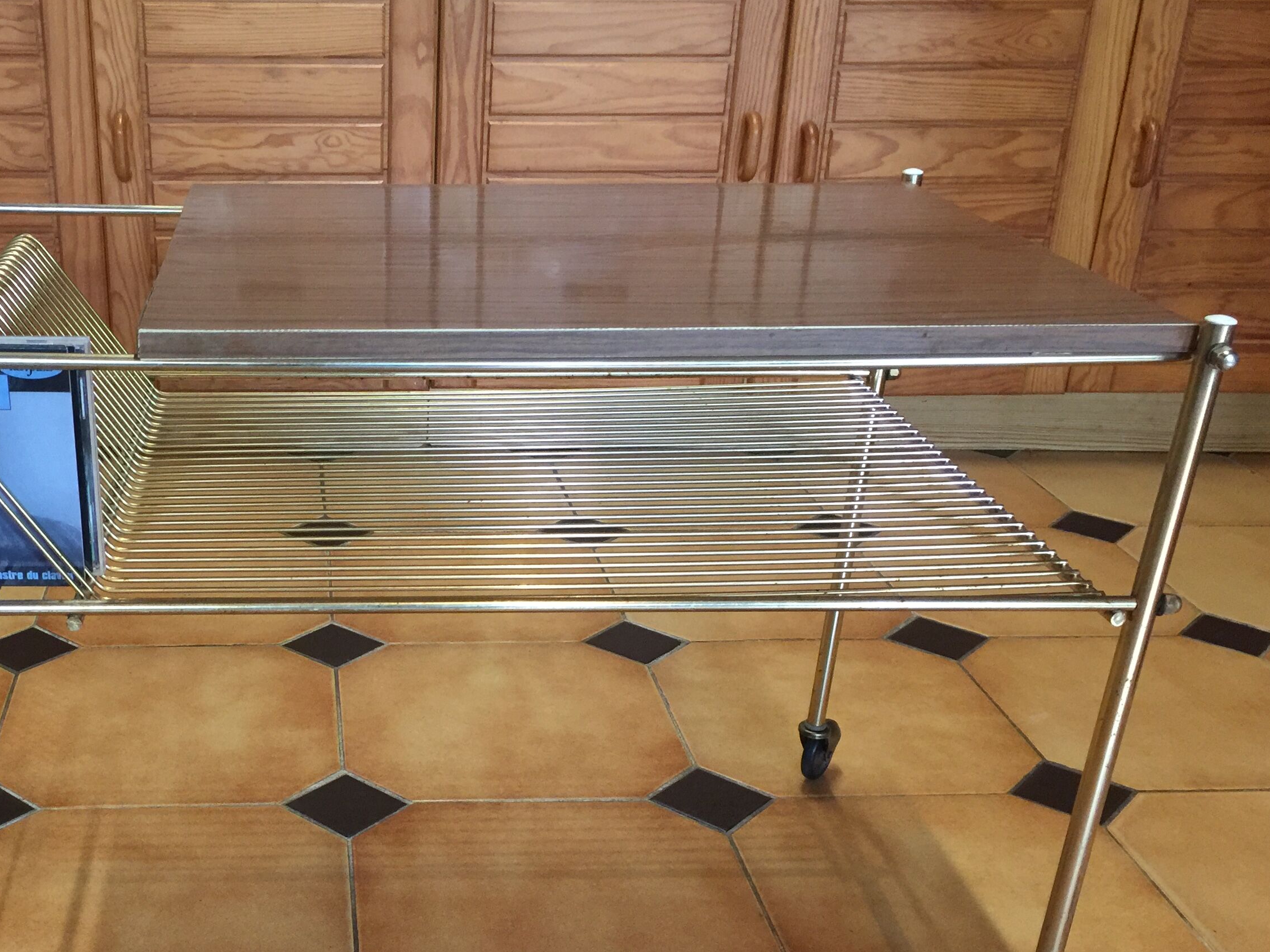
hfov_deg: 43.9
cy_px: 661
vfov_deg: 33.9
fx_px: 1541
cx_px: 385
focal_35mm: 42
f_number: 2.2
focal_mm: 4.15
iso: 125
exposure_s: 1/17
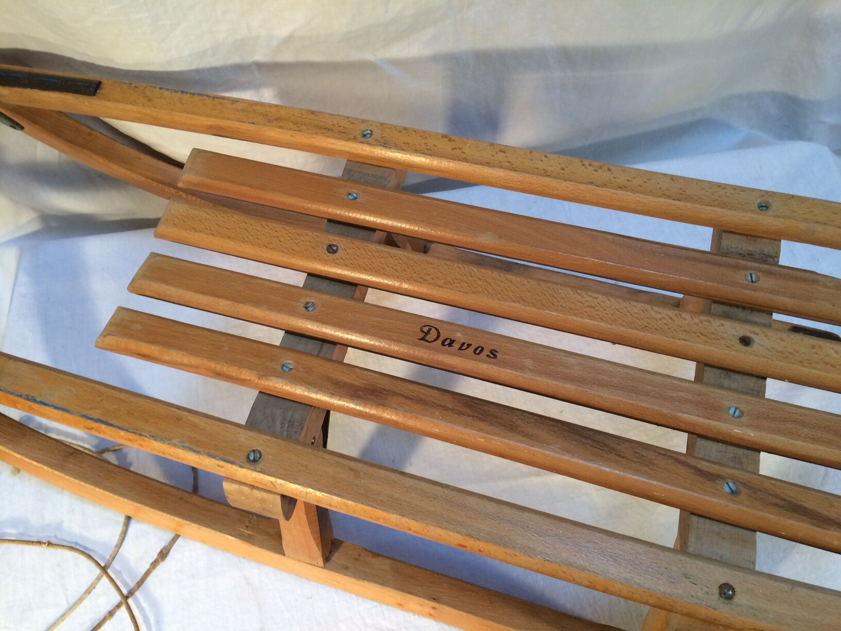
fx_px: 705
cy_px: 316
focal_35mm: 29
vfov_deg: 48.2
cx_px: 420
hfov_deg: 61.7
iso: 50
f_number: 2.2
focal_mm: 4.15
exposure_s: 1/33
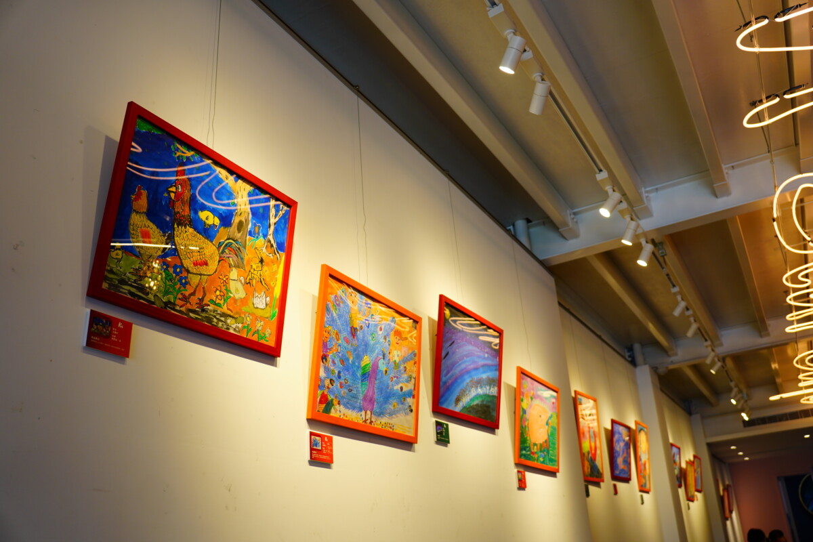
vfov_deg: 42.5
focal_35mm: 31
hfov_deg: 60.4
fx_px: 698
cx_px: 406
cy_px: 271
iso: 100
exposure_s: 1/100
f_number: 2.8
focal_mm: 20.6
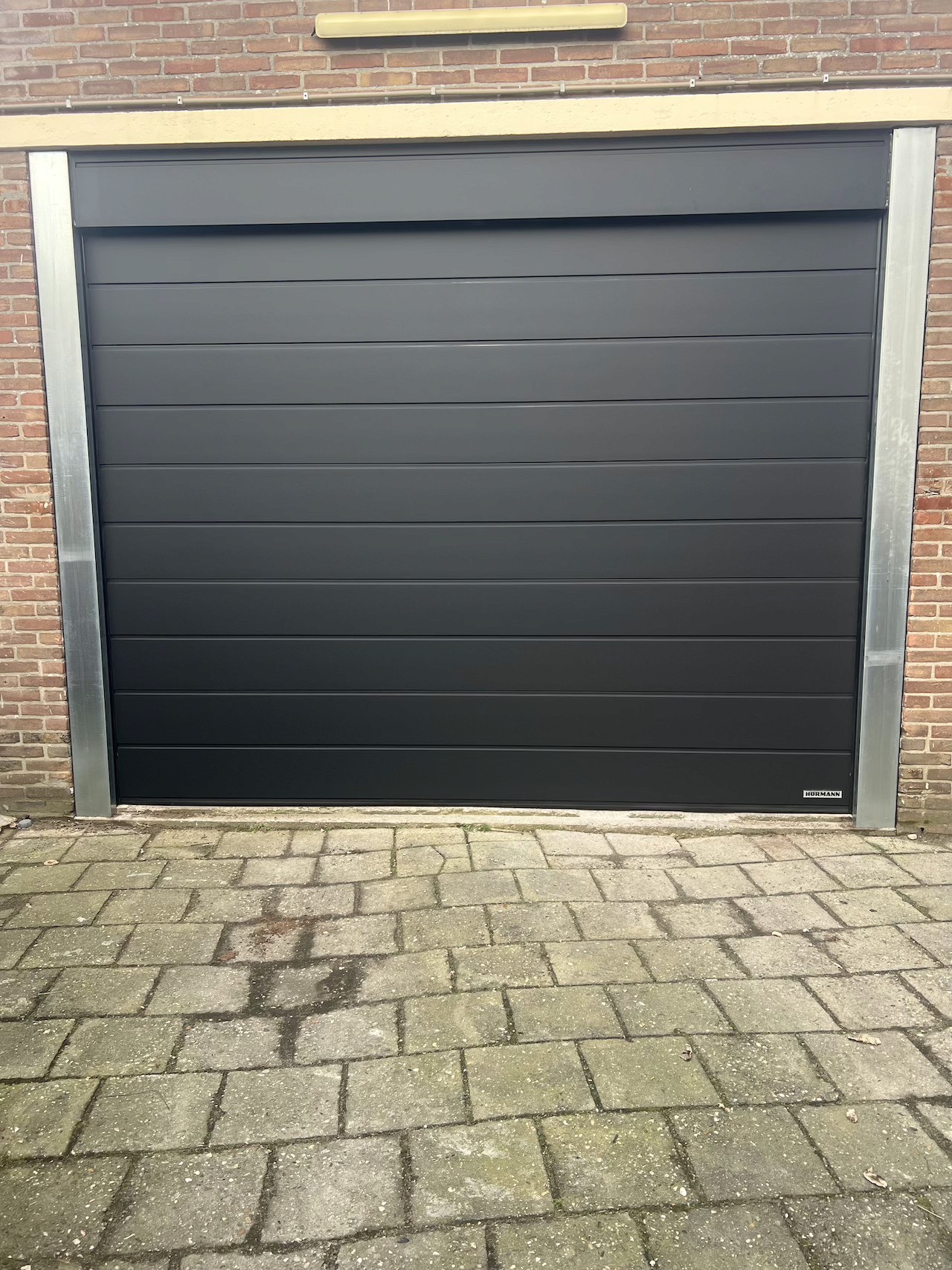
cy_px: 635
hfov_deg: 53.1
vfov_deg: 67.3
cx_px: 476
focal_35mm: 26
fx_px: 954
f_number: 1.5
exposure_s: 1/132
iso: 32
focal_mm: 5.7
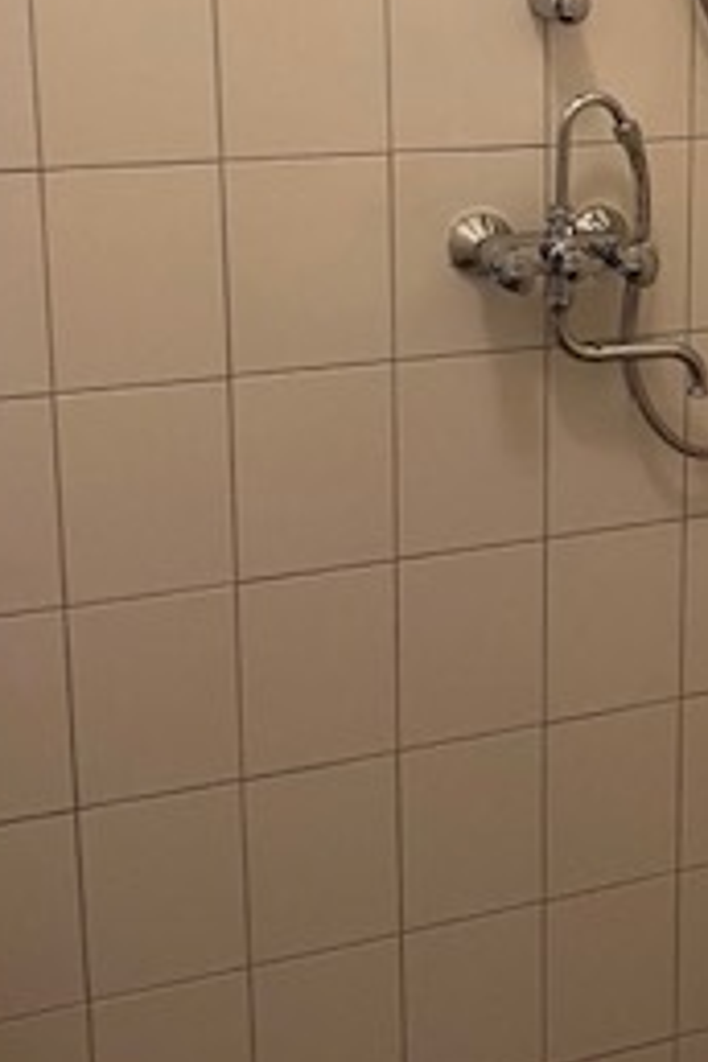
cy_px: 263
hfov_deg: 19.4
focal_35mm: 67
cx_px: 799
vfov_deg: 29.6
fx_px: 1976
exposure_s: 1/60
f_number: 1.8
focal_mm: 4.25
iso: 250
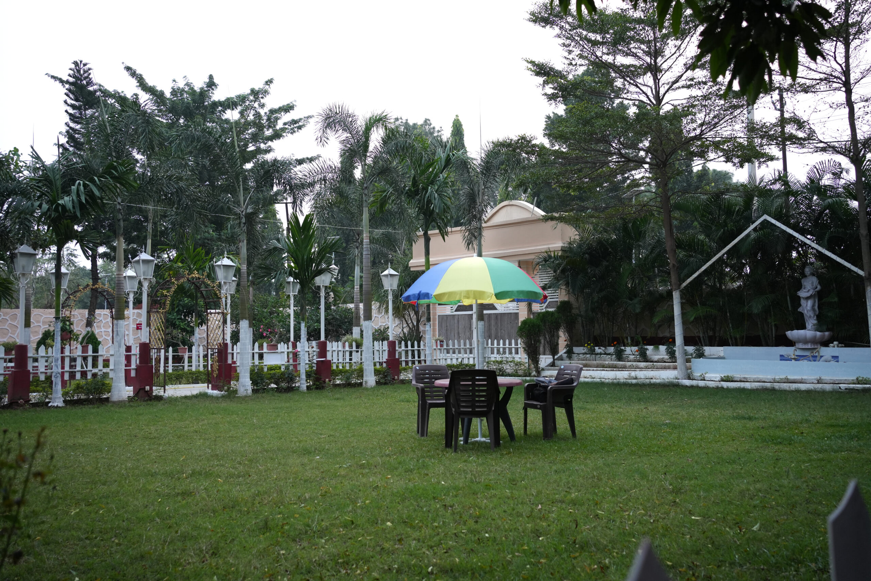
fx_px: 847
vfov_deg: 37.9
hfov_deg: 54.4
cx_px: 436
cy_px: 290
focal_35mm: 35
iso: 1000
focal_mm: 35
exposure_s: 1/160
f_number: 4
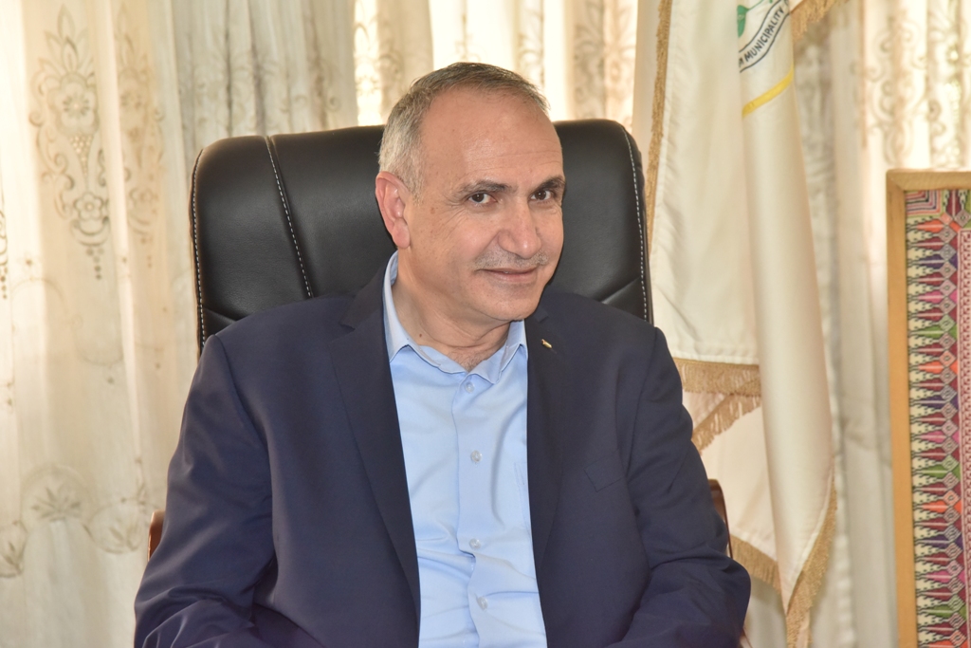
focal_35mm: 120
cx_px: 486
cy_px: 324
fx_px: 3237
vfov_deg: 11.4
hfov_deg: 17.1
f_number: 6.3
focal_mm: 120
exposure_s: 1/125
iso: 2500
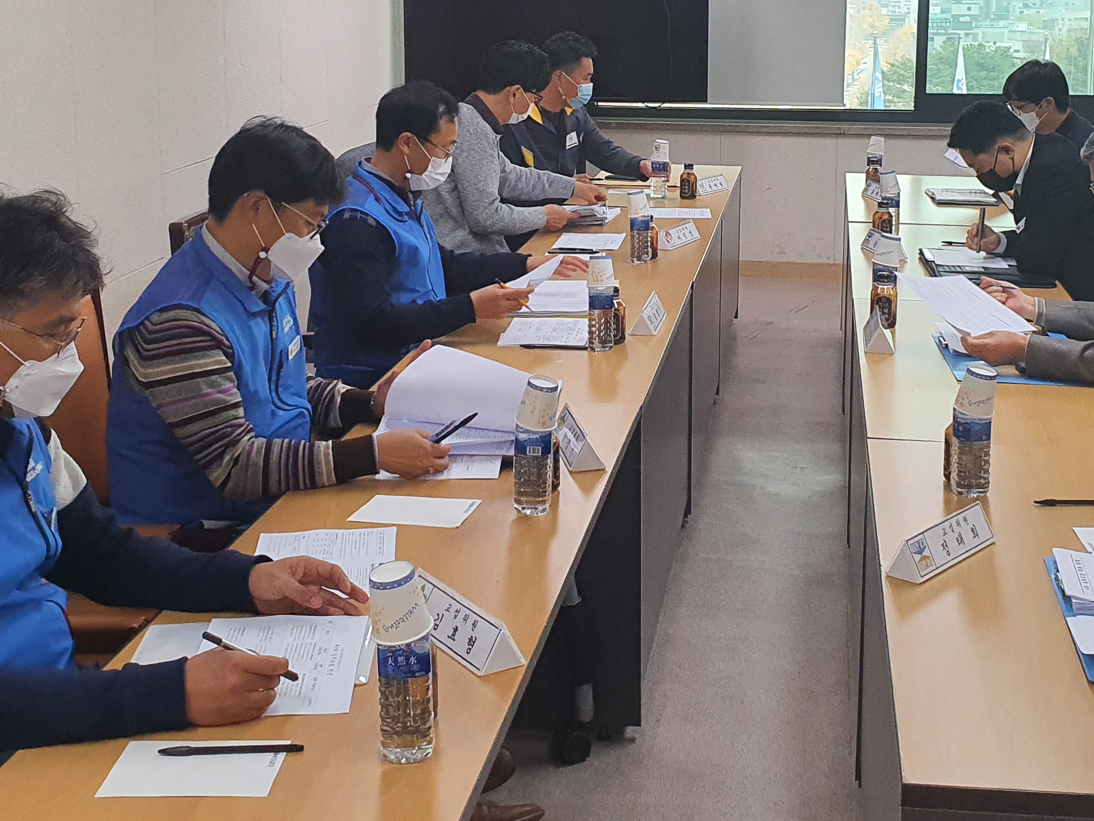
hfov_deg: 36.6
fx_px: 1643
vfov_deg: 27.7
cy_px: 213
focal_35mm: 52
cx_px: 686
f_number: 2.4
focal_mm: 4.32
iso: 160
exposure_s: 1/120
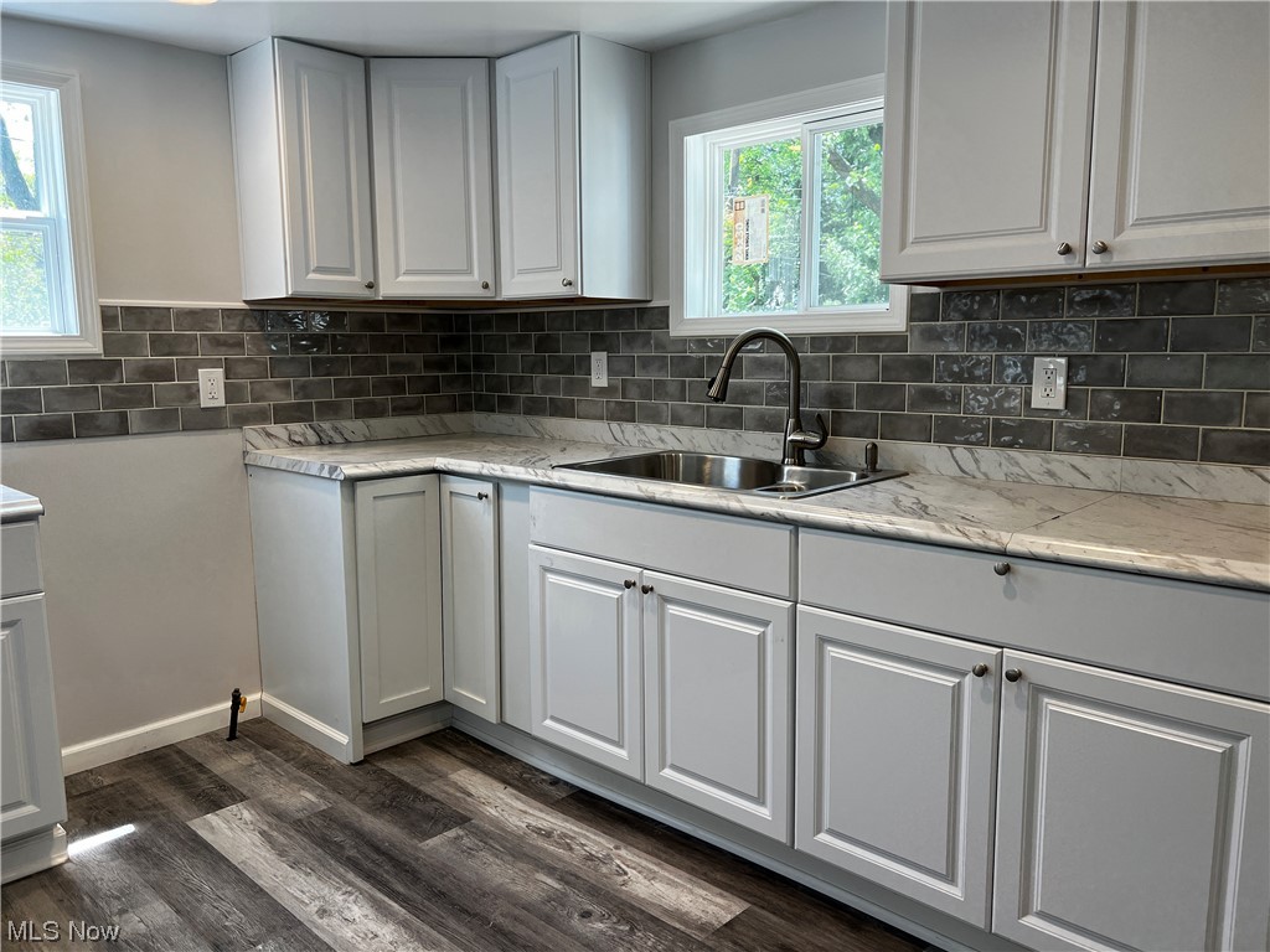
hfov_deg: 67.3
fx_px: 954
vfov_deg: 53.1
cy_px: 476
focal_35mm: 26
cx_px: 635
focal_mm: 5.7
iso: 40
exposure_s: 1/162
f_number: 1.5
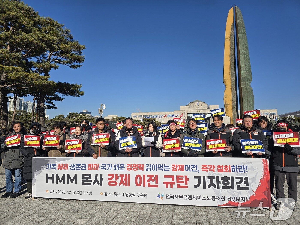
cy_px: 112
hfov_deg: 73.9
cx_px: 150
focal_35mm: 23
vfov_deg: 58.9
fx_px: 199
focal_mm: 6.3
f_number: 1.7
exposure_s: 1/1307
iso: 12
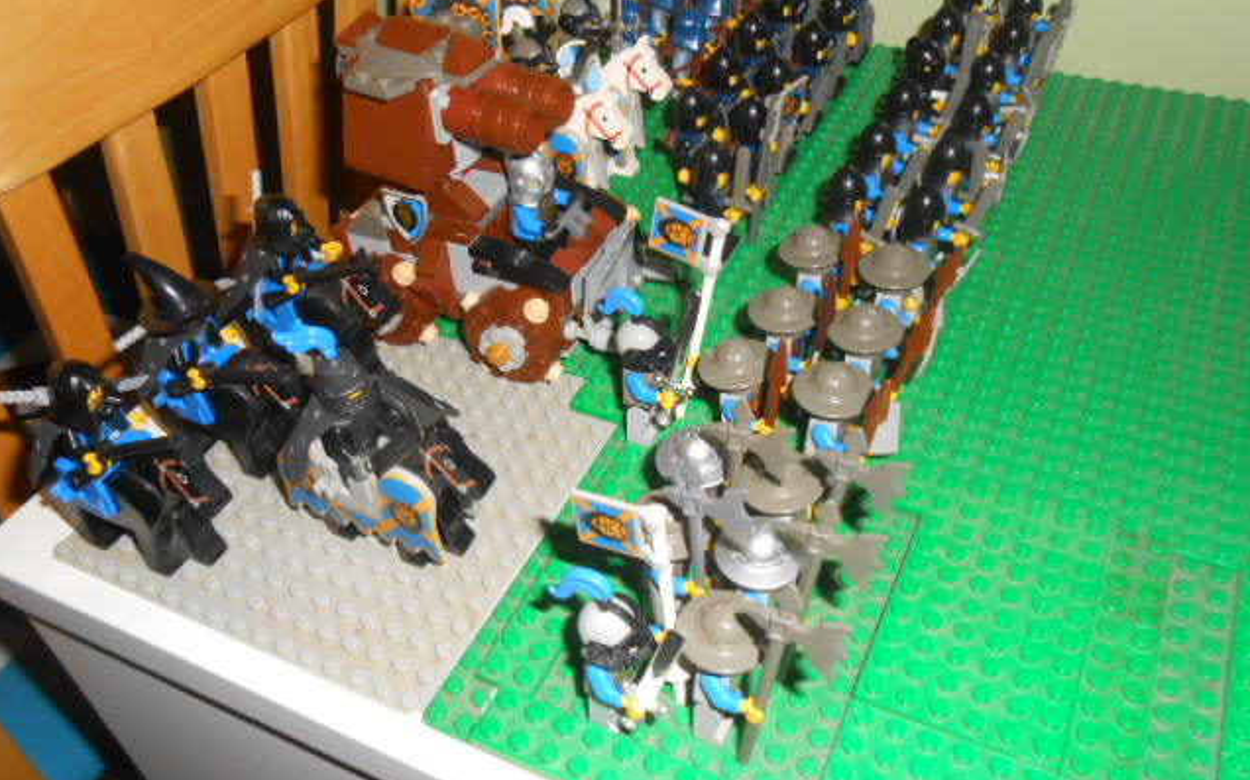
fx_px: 1090
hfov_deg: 59.7
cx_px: 623
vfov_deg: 39.4
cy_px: 393
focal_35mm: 32
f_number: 11.9
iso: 320
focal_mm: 5.3
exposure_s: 1/25
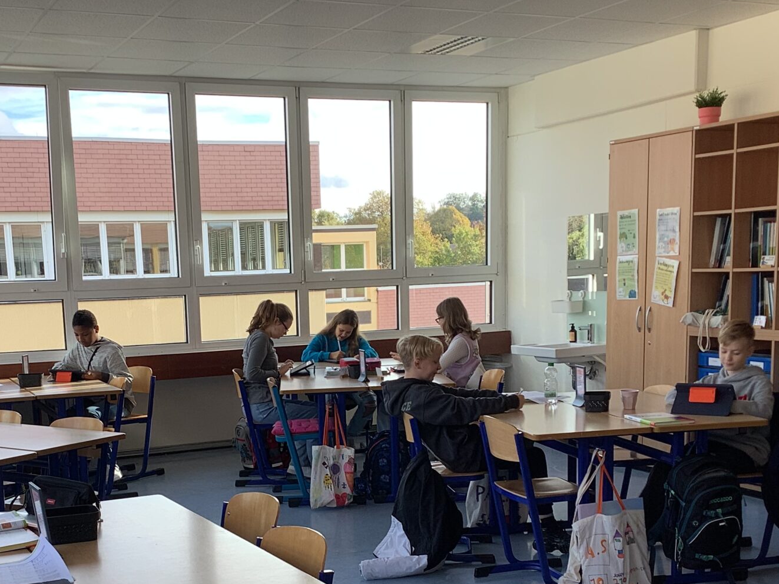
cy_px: 447
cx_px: 316
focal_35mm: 48
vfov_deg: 29.7
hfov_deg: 39.5
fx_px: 1080
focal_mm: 3.3
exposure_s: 1/120
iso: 32
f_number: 2.4
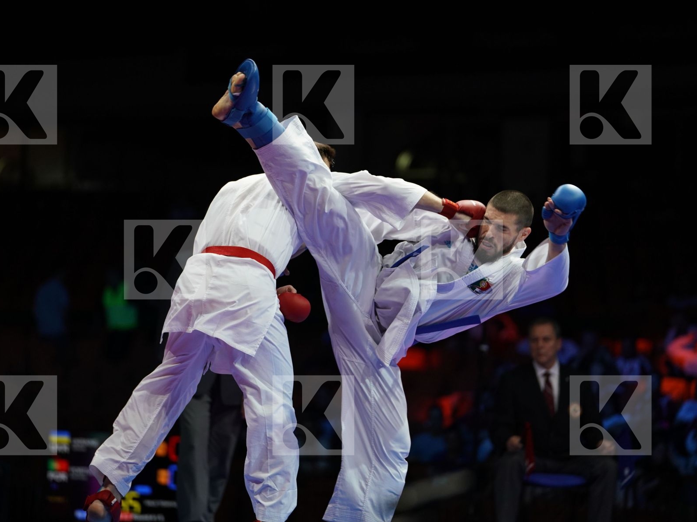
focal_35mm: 172
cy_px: 260
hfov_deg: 11.5
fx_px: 3463
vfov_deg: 8.6
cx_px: 313
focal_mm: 158
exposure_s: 1/1000
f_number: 2.8
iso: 1600
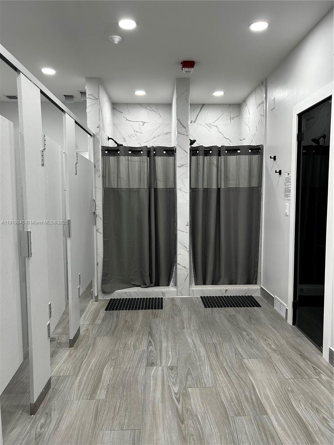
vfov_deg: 67.3
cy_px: 222
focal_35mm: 26
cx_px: 167
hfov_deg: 53.1
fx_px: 334
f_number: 1.5
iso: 100
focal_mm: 5.7
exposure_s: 1/120
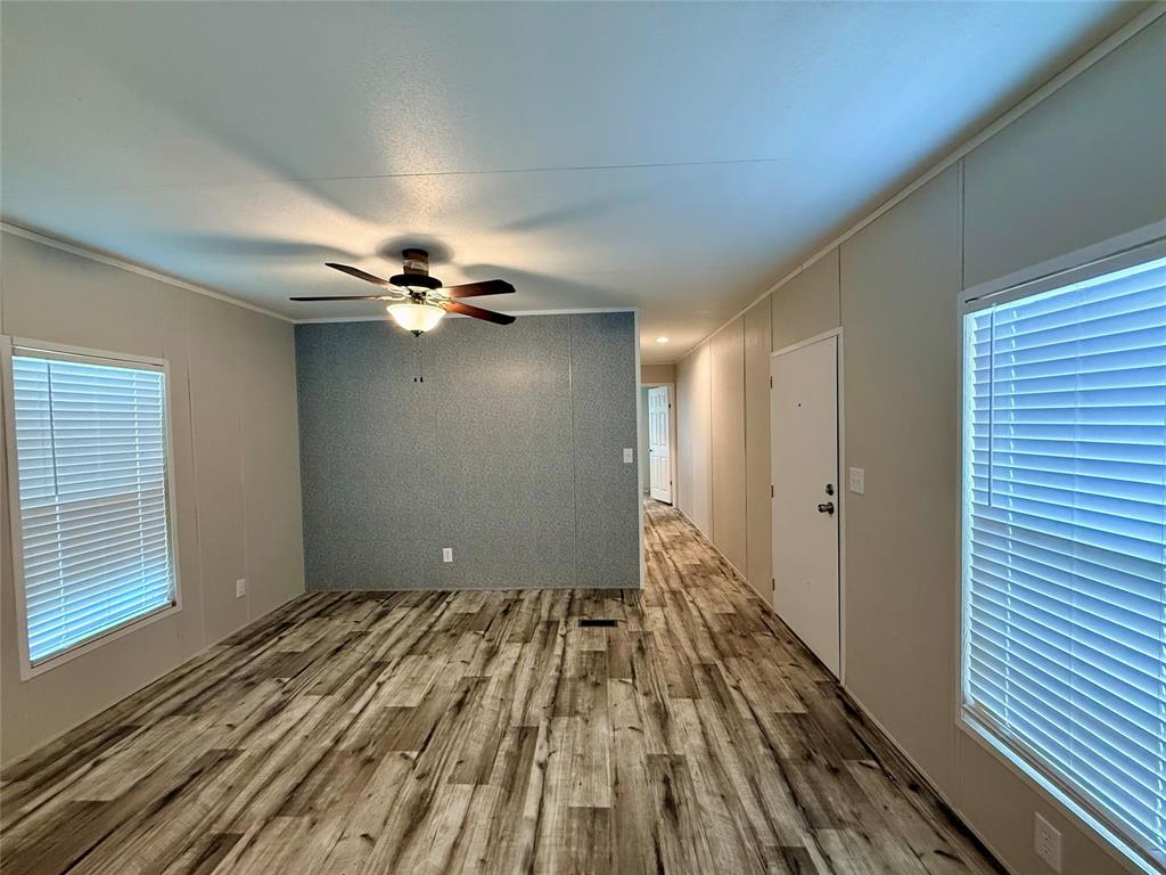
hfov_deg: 102.1
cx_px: 583
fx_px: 472
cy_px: 438
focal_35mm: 14
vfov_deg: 85.7
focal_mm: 2.22
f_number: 2.2
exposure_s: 1/120
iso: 500
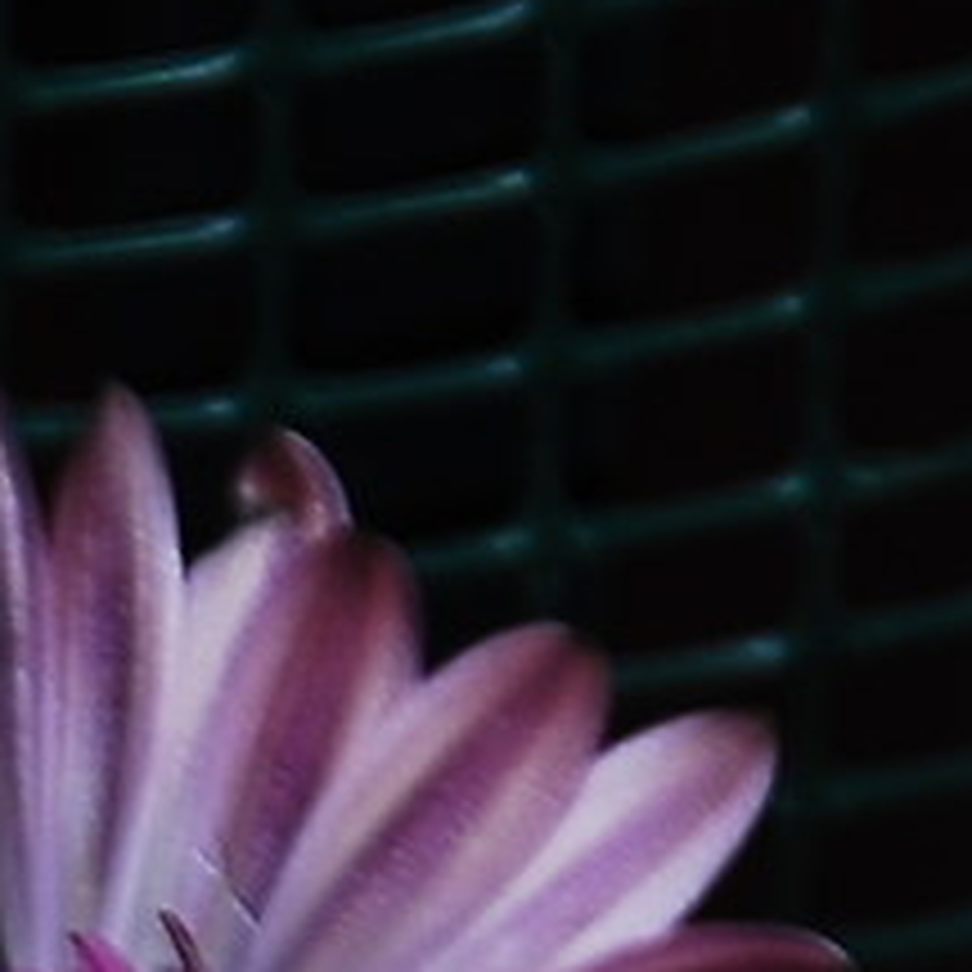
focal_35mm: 1134
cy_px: 2614
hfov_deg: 1.5
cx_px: -1098
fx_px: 36025
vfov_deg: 1.5
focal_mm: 80
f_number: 5.6
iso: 100
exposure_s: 1/60
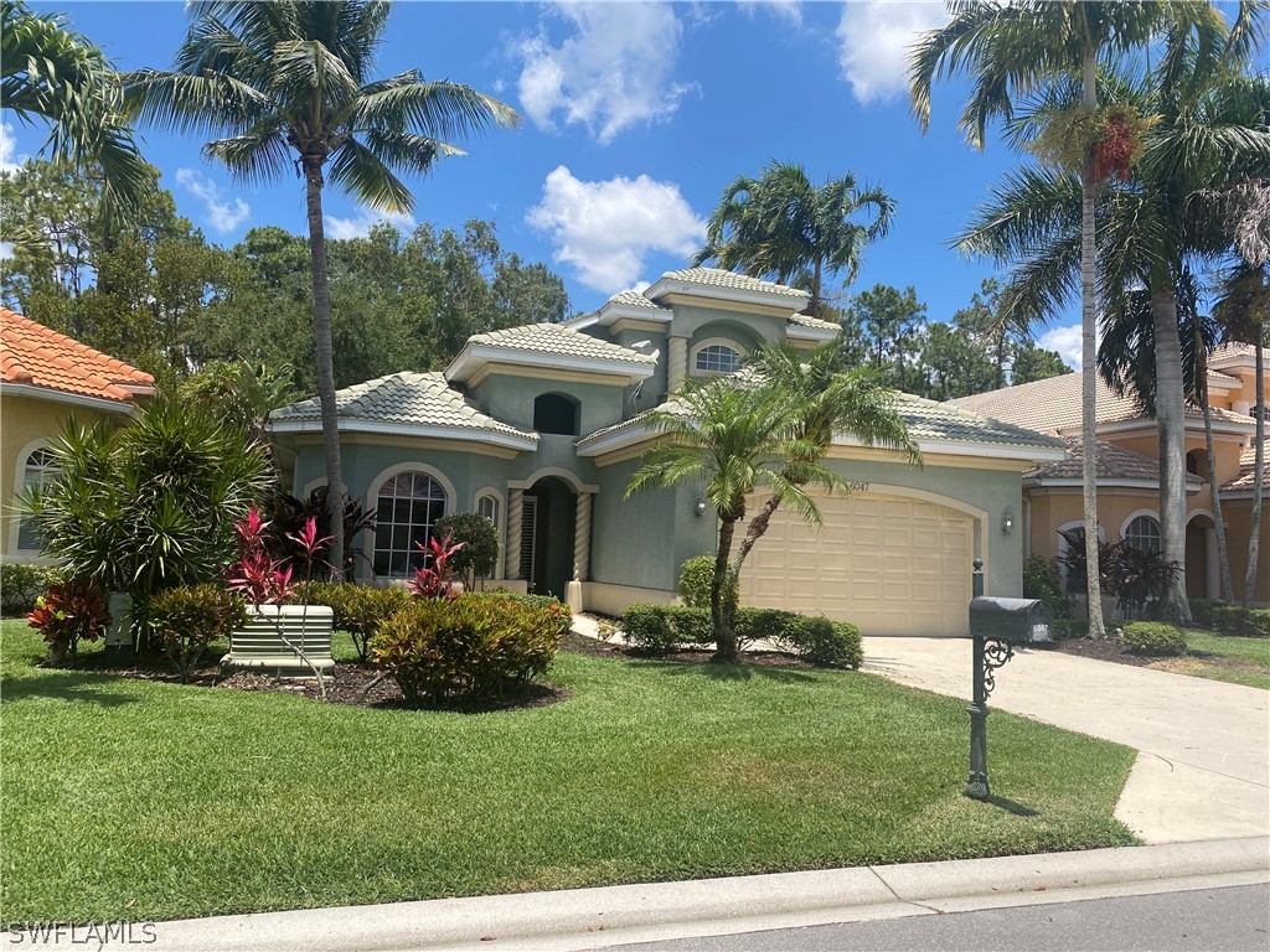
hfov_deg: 67.3
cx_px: 635
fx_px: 954
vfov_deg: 53.1
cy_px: 476
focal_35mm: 26
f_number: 1.8
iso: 32
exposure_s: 1/2890
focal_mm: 4.25
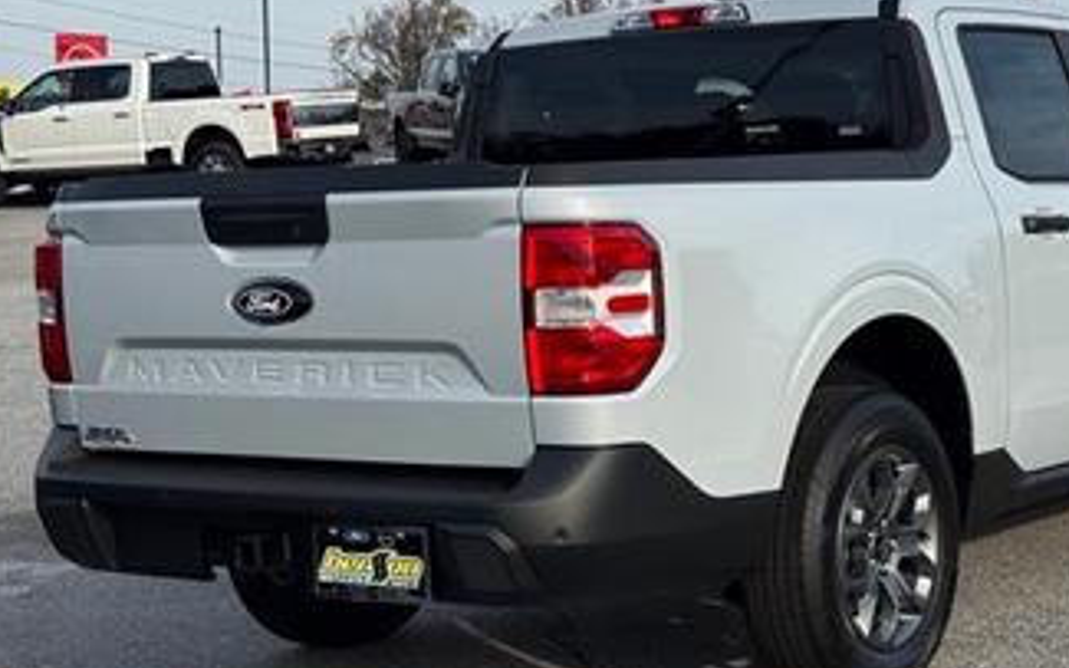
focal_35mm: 79
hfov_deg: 26.1
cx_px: 681
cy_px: 392
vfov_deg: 16.5
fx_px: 2301
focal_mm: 6.76
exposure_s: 1/3257
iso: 64
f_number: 1.78
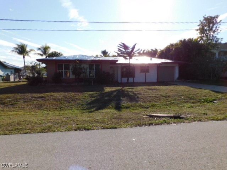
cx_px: 114
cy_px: 85
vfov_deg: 56.8
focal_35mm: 24
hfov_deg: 71.6
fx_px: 157
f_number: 3.3
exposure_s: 1/1600
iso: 125
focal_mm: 4.3
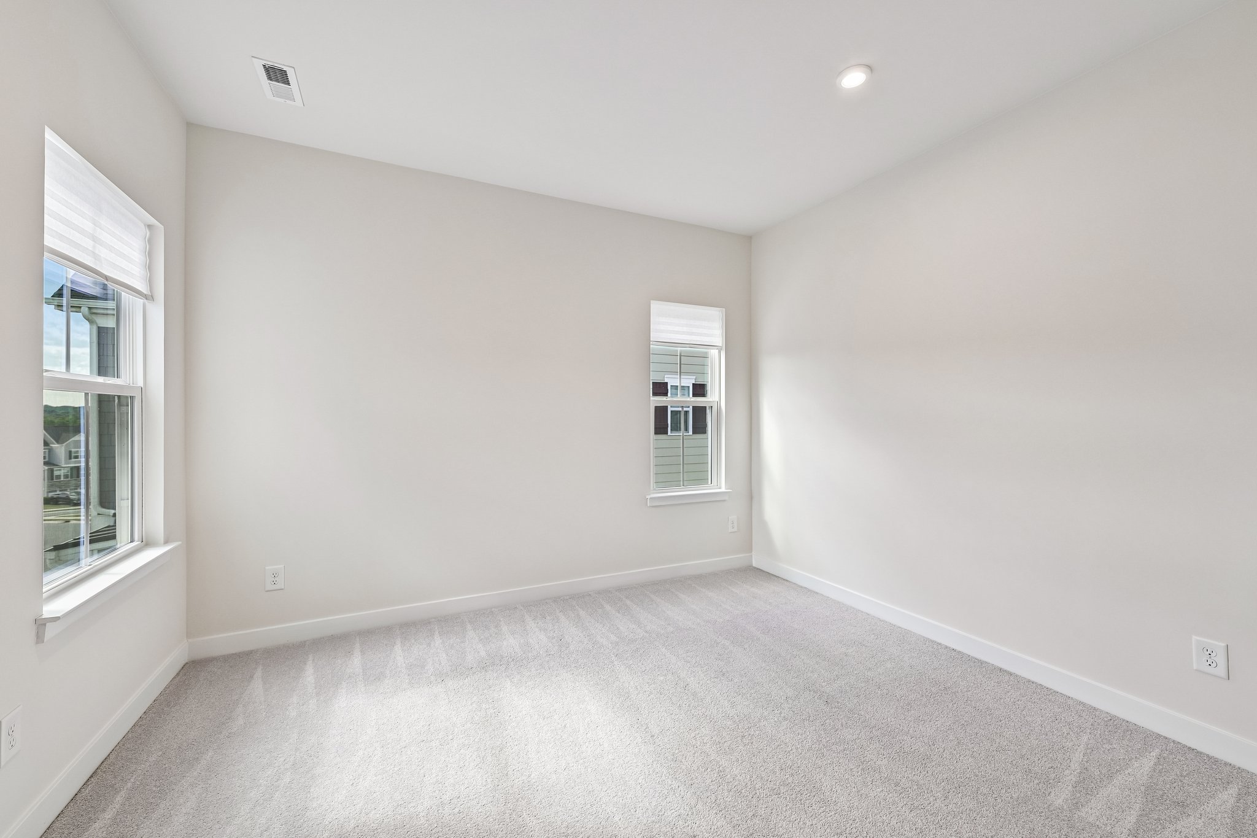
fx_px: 489
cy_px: 419
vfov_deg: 81.2
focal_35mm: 14
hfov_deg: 104.3
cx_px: 628
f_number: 8
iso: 100
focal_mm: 14
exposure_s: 1/25
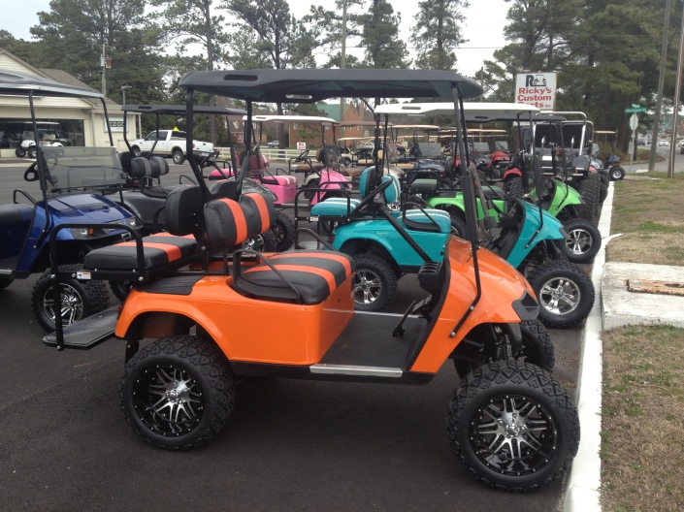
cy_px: 256
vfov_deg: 40.7
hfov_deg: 52.6
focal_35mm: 35
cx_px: 342
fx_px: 691
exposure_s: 1/287
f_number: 2.4
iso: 50
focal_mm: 4.28
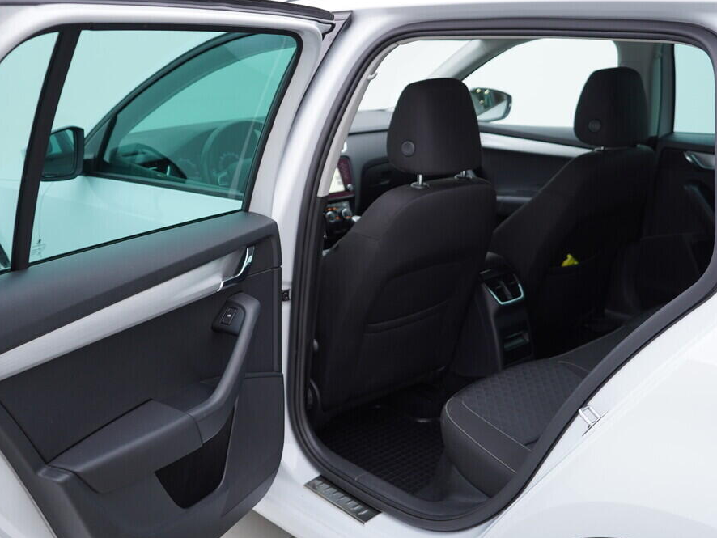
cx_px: 342
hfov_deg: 46.8
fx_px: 829
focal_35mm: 40
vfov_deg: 36.0
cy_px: 266
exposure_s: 1/50
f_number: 3.2
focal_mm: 24
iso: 125
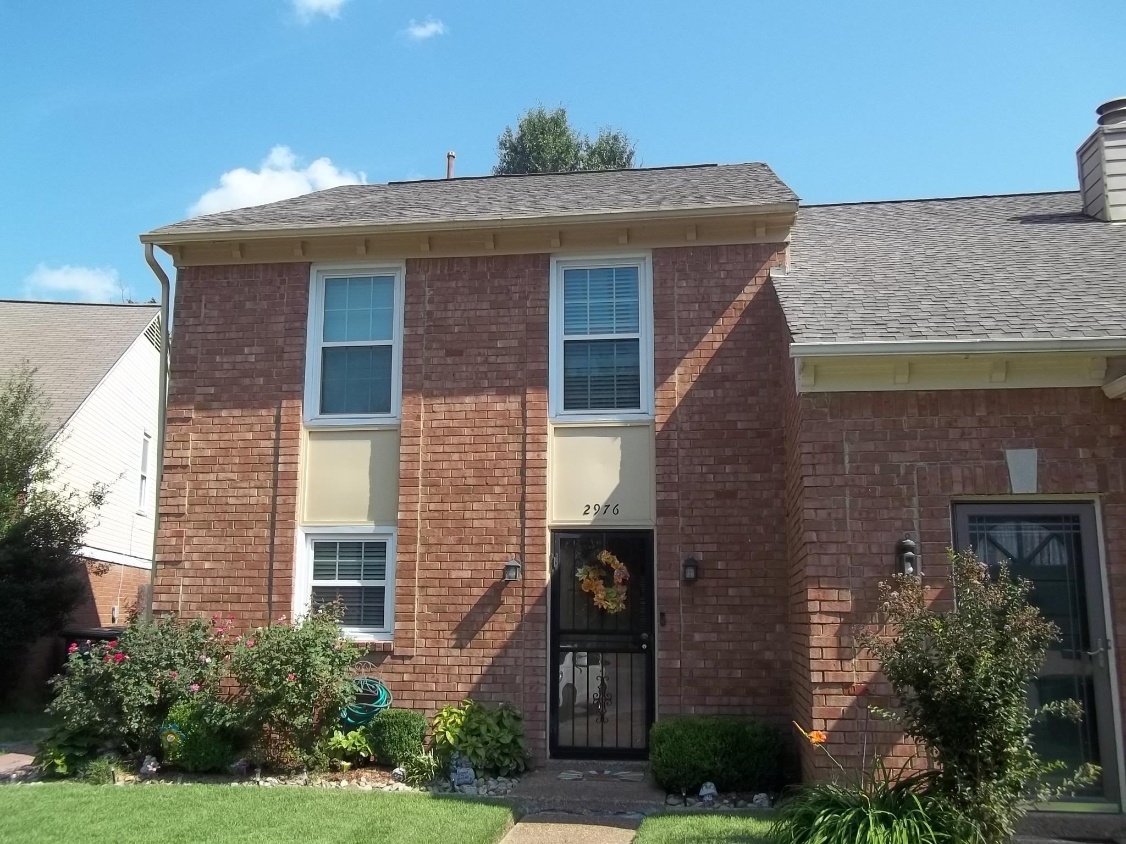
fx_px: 1041
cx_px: 563
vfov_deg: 44.2
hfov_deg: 56.8
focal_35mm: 32
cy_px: 422
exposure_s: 1/100
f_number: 8.8
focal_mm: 5.7
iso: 64
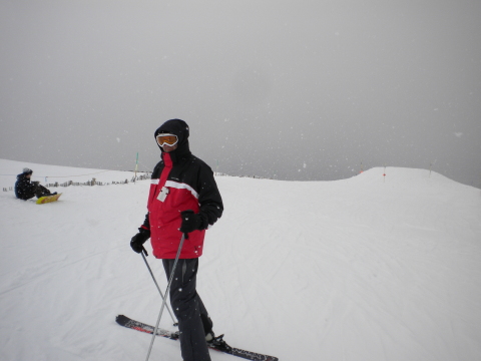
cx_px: 240
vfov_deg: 40.7
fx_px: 486
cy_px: 180
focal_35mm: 35
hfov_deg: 52.6
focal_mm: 6.3
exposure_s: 1/754
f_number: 4.6
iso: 80
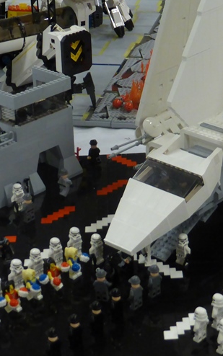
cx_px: 193
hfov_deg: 14.4
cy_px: 118
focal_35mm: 90
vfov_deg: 22.9
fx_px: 875
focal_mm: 7.4
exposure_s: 1/25
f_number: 3.9
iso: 400
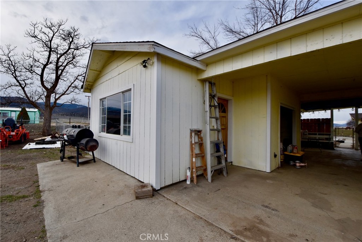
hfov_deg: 100.4
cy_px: 121
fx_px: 151
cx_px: 181
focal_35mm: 15
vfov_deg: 77.3
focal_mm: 10
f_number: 7.1
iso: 200
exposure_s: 1/250
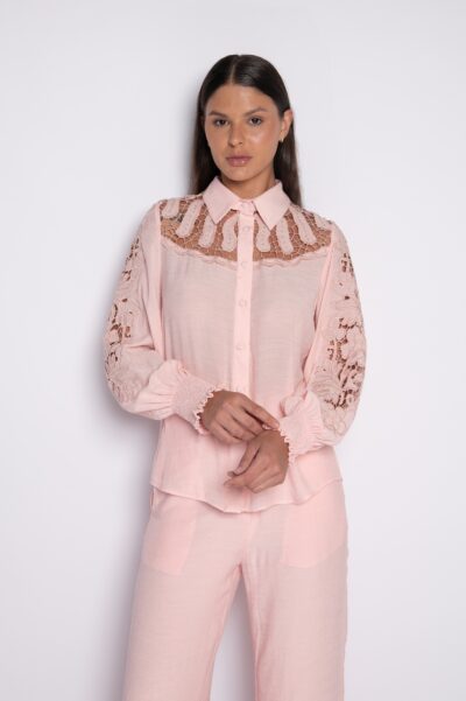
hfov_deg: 29.8
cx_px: 233
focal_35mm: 45
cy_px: 350
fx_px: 875
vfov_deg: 43.6
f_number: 5.6
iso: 200
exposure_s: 1/160
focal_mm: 45
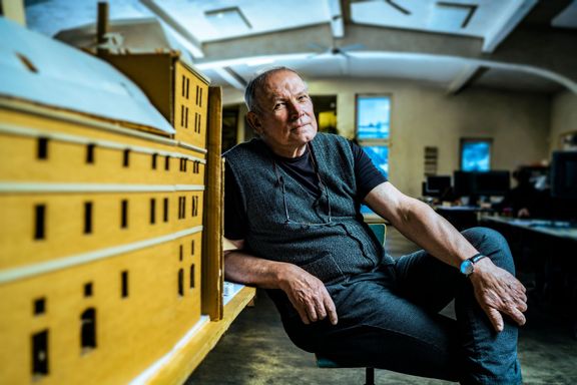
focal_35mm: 35
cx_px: 288
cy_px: 192
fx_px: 561
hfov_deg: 54.4
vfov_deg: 37.9
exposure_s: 1/50
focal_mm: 35
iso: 125
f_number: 2.8
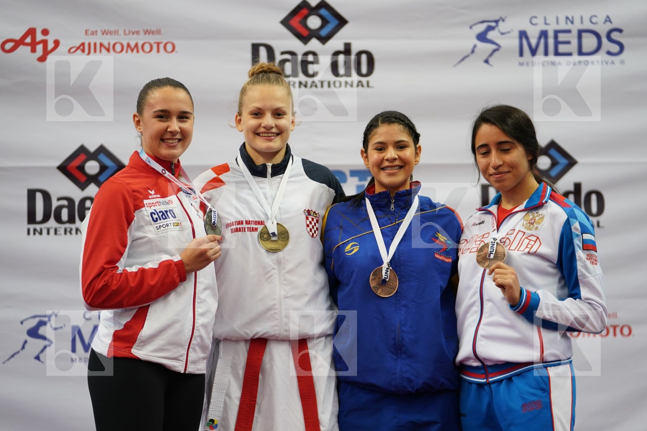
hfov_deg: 17.1
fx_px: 2156
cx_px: 324
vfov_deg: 11.4
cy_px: 216
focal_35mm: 120
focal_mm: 120
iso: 800
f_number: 2.8
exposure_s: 1/250
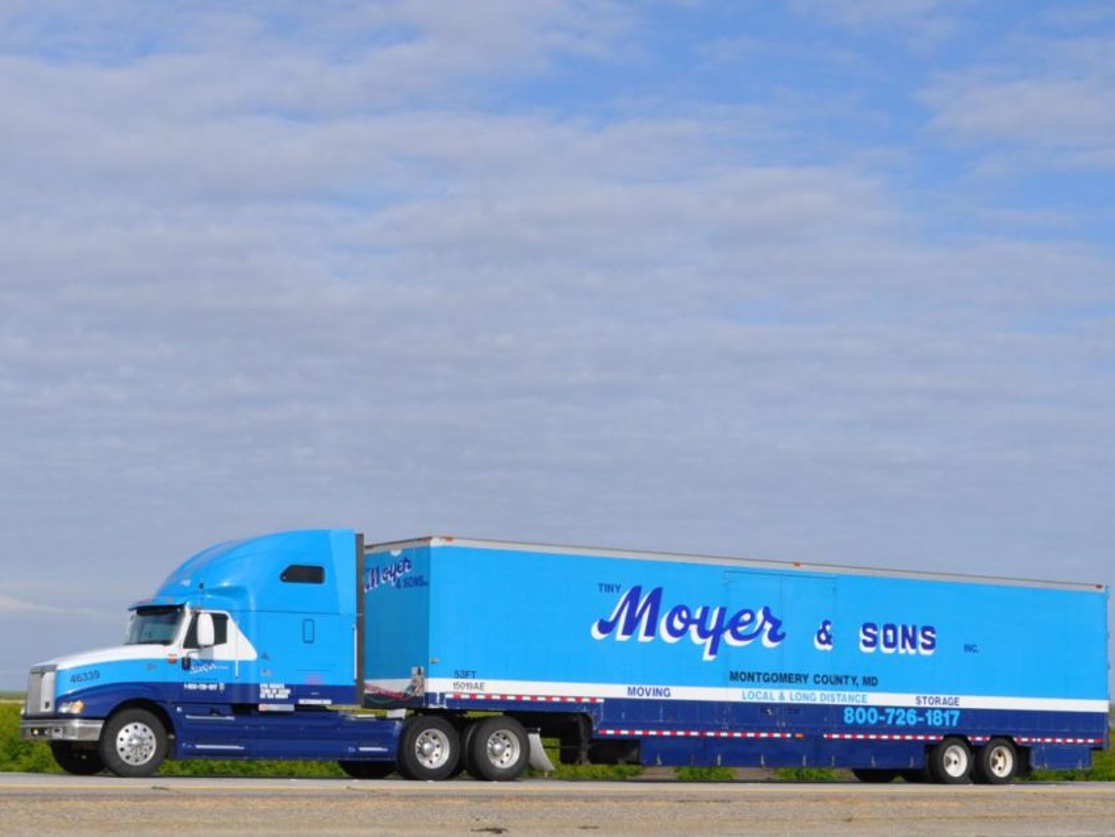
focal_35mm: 40
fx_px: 1288
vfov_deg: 36.0
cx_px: 501
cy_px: 420
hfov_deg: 46.7
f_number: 7.1
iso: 400
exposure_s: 1/2000
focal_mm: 24
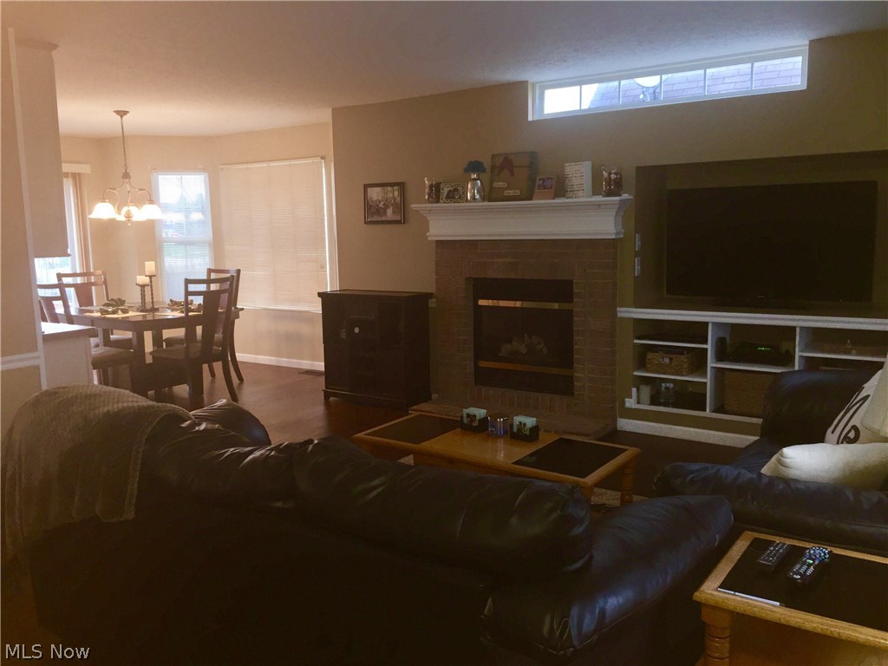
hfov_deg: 61.7
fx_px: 744
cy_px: 333
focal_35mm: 29
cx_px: 444
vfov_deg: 48.2
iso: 40
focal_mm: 4.15
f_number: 2.2
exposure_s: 1/30
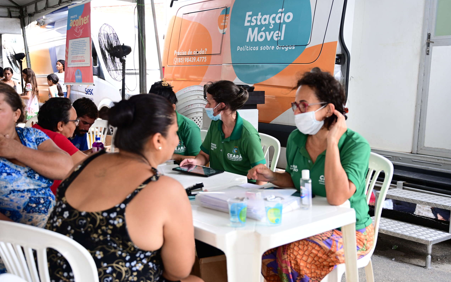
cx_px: 227
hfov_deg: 50.4
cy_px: 148
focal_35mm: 39
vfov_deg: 32.8
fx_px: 479
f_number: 4
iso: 640
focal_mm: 38
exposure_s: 1/200
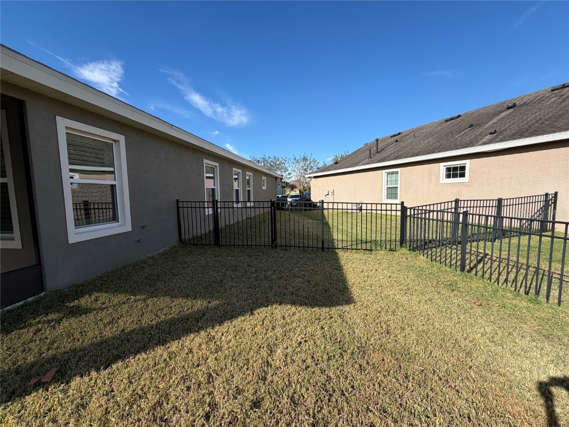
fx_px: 230
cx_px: 284
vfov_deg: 85.7
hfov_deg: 102.1
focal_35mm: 14
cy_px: 214
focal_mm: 2.22
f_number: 2.2
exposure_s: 1/770
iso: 25
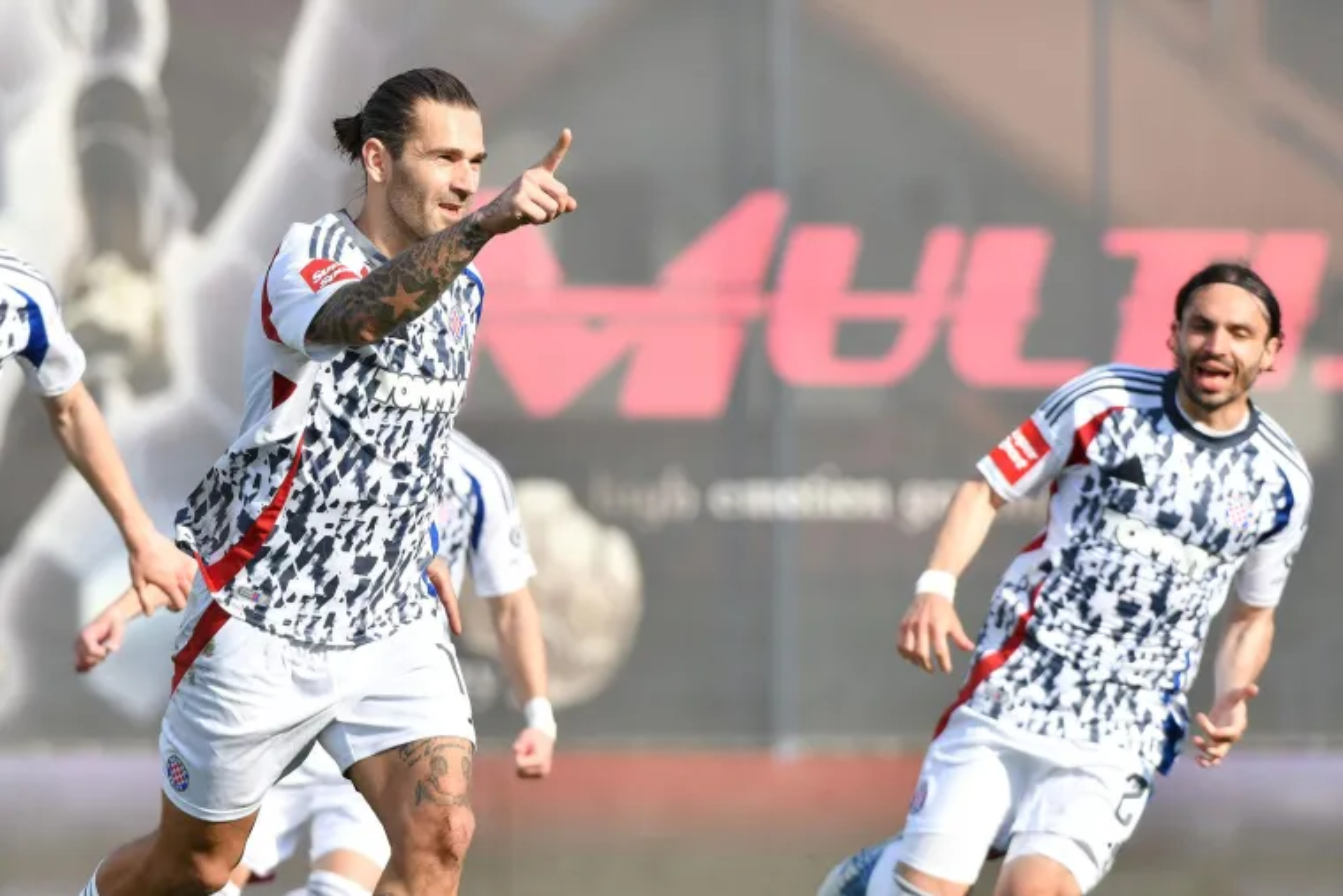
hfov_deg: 7.4
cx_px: 672
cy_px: 448
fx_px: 10447
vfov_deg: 4.9
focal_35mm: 280
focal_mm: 280
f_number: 5
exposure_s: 1/1600
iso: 320
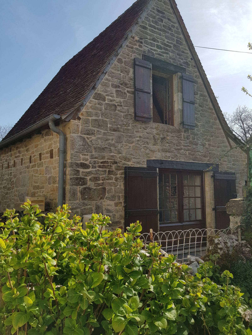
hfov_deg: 53.1
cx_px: 126
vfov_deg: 67.3
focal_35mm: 26
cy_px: 168
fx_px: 252
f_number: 1.7
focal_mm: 4.2
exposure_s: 1/2048
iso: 40
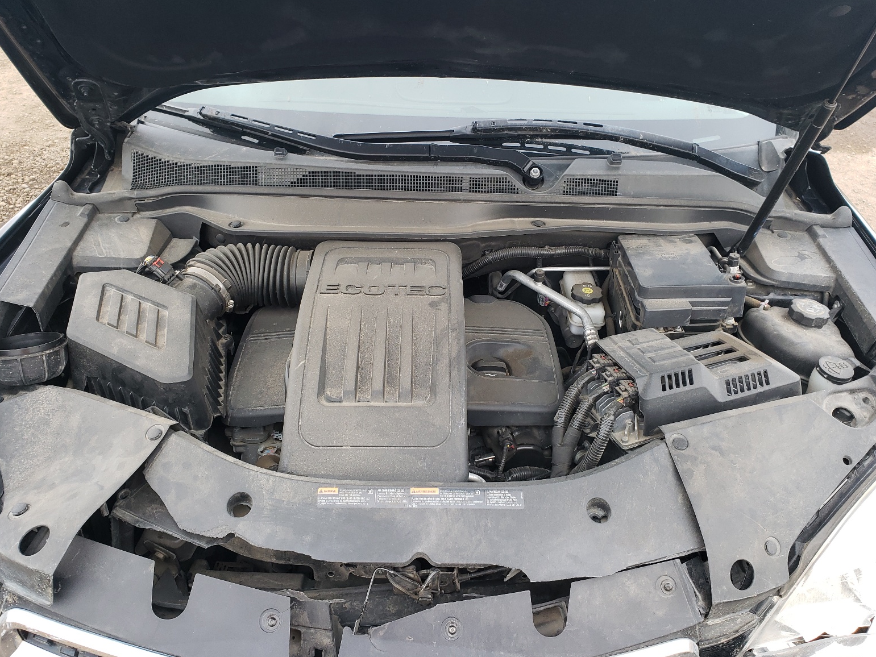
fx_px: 683
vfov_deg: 51.4
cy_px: 326
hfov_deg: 65.3
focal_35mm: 27
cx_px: 440
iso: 55
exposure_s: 1/60.2
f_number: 1.5
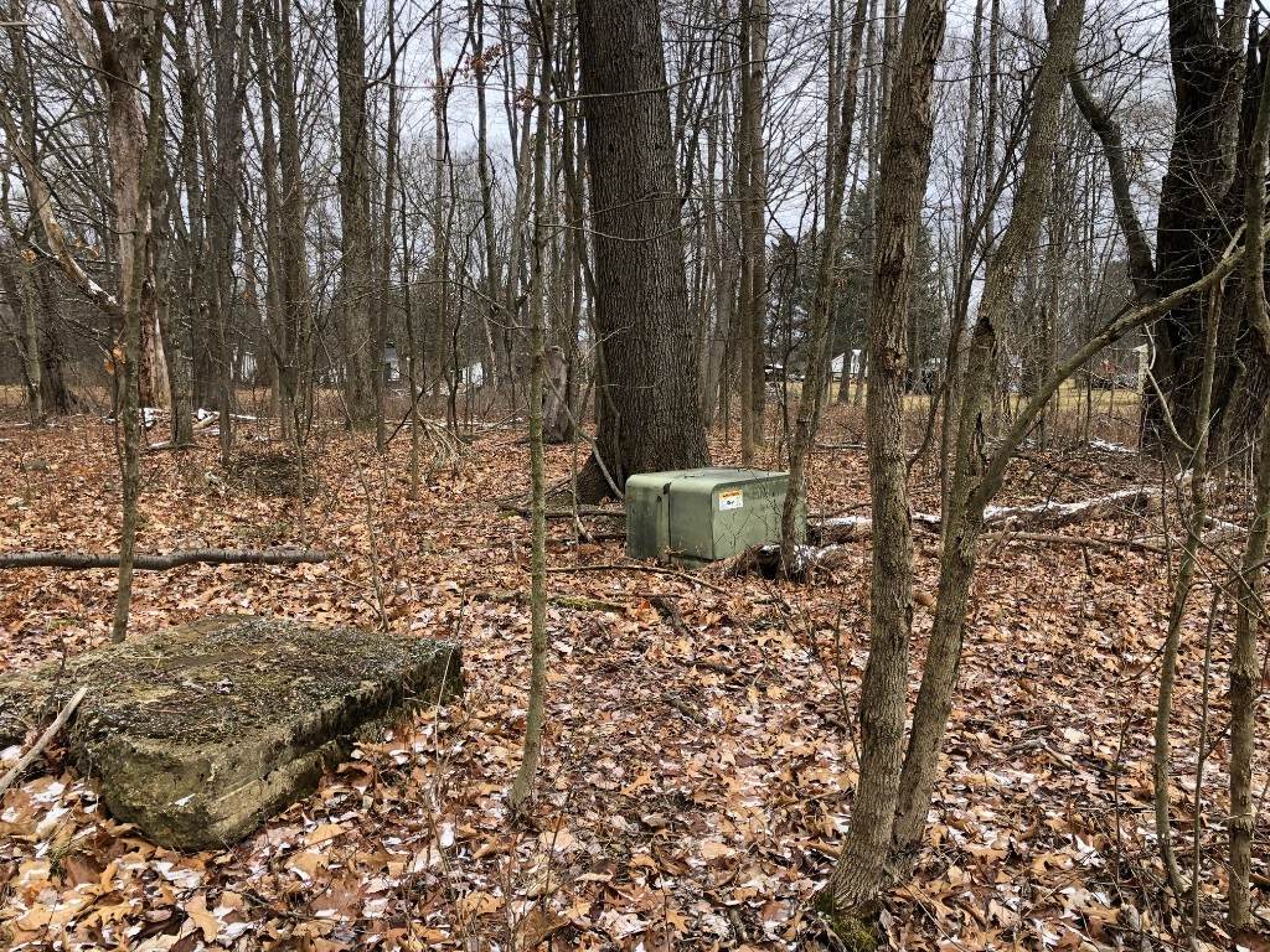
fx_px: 1027
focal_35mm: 28
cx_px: 635
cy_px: 476
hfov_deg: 63.4
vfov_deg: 49.7
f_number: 1.8
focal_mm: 4
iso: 20
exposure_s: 1/146
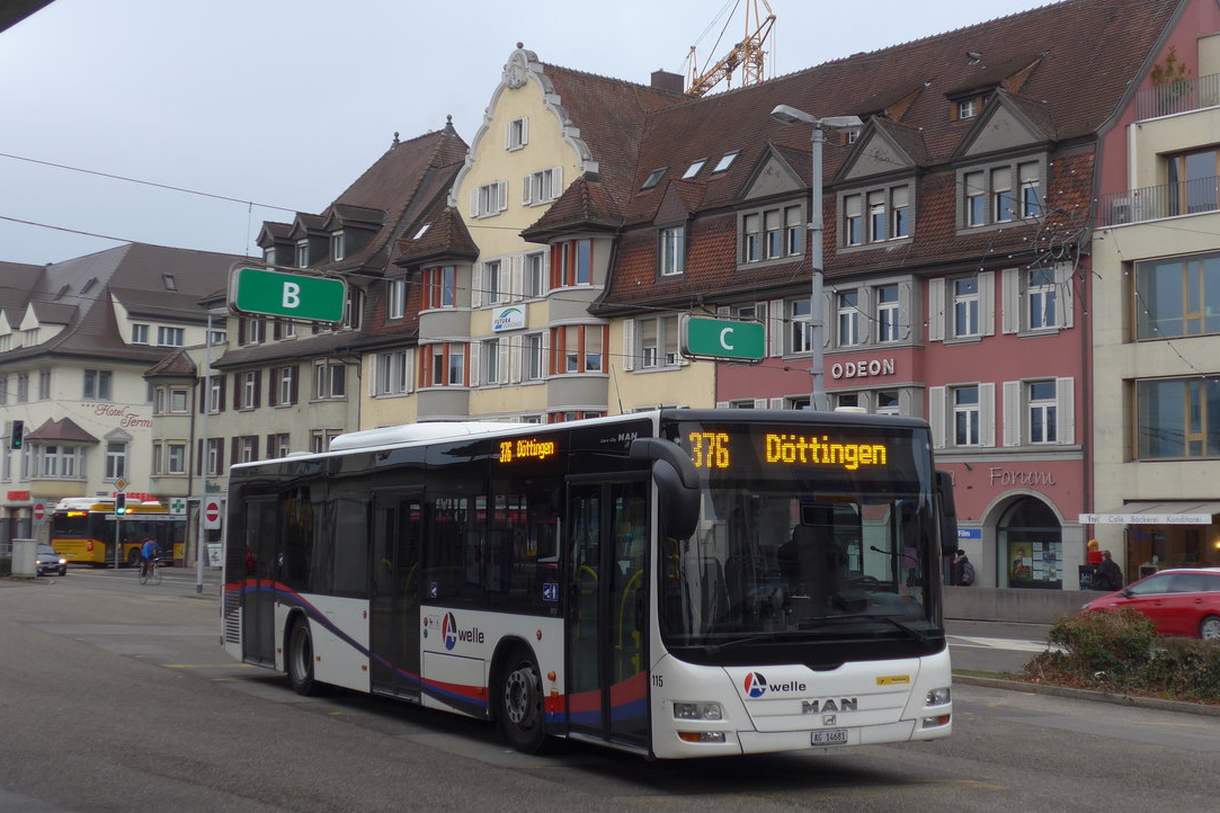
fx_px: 1796
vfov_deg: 25.5
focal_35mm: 53
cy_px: 366
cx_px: 626
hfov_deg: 37.5
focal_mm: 9.5
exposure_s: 1/100
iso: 80
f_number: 3
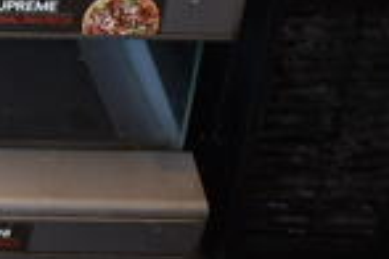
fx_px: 1210
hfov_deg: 15.3
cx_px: -344
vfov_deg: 11.4
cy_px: -204
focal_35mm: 112
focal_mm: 18
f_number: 3.5
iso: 220
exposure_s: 1/30
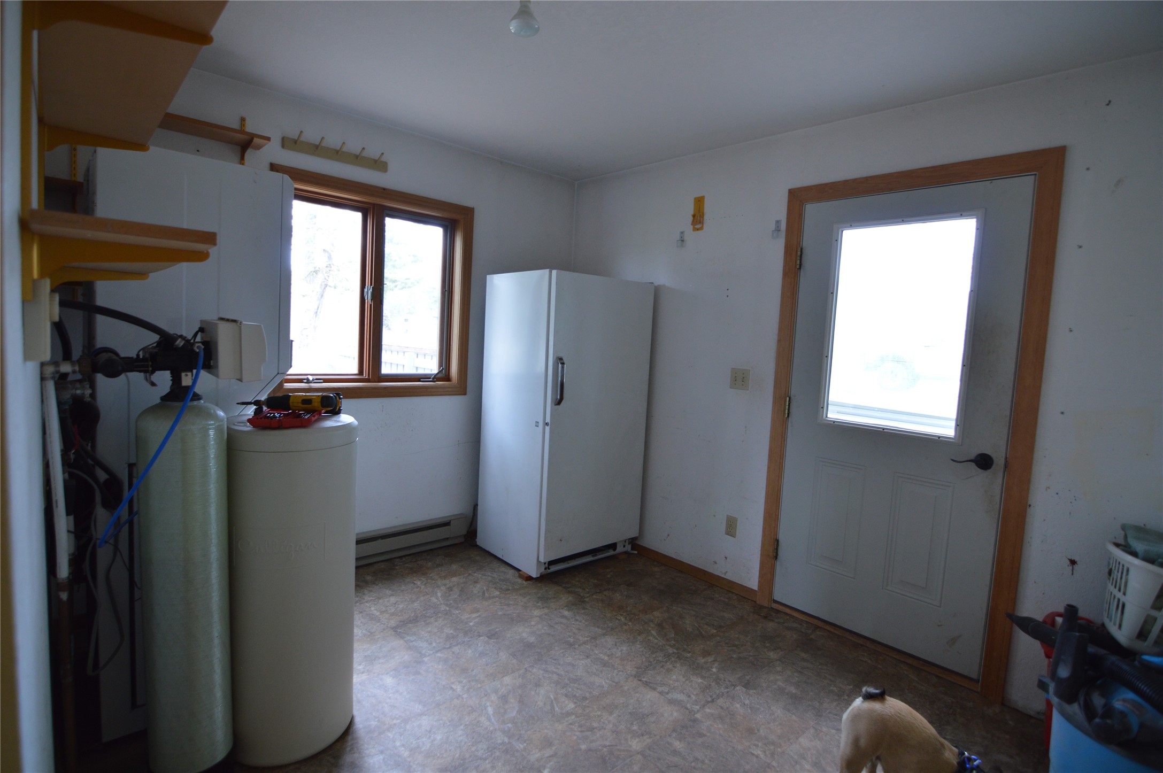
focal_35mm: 16
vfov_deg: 72.0
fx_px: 533
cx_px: 582
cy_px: 386
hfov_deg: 95.0
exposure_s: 1/60
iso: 400
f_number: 2.8
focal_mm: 11
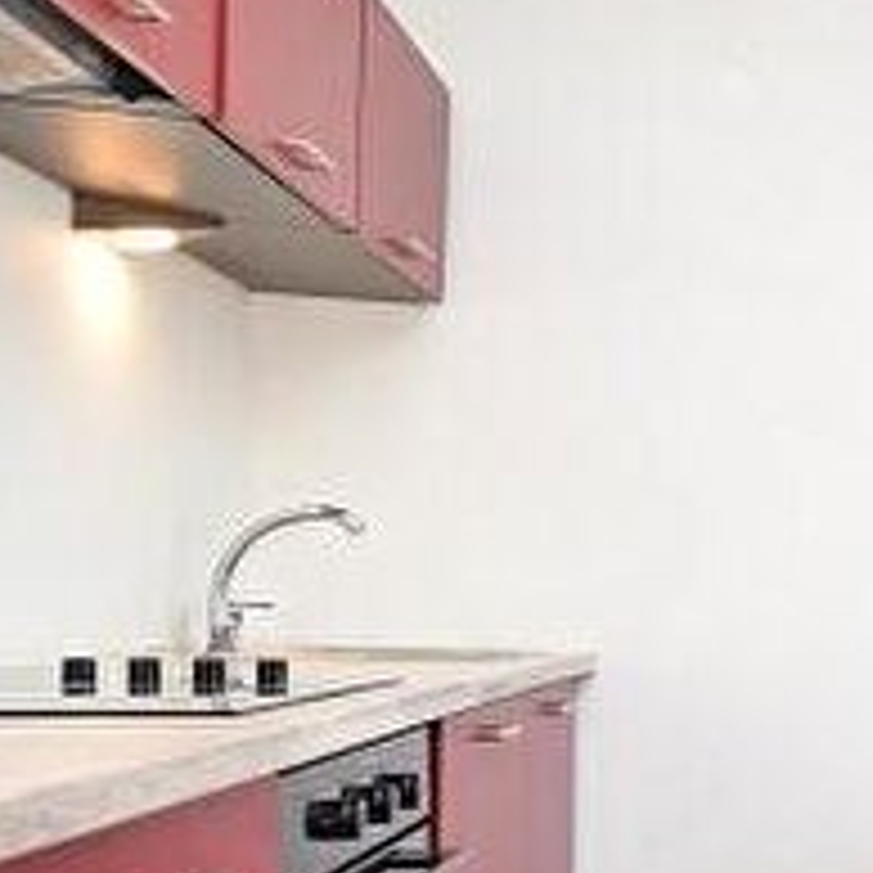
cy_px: 657
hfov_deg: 24.3
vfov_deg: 31.7
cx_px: 1350
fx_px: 1506
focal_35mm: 53
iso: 720
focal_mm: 11.5
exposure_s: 1/125
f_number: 5.6
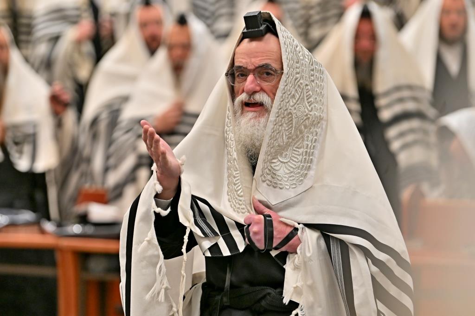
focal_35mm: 240
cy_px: 158
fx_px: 3165
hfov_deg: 8.6
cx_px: 238
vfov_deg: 5.7
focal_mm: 160
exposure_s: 1/400
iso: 320
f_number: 2.8
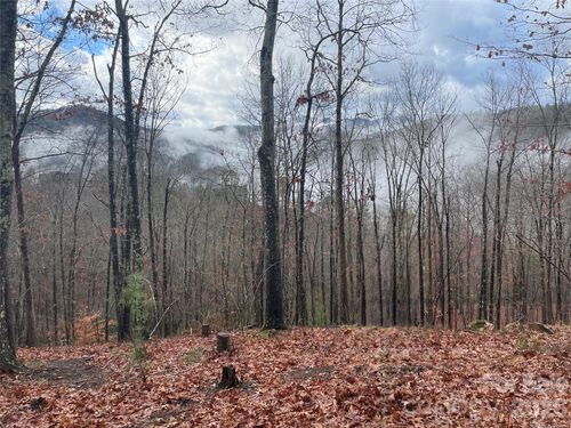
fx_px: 429
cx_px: 286
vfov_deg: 53.1
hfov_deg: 67.3
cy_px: 214
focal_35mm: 26
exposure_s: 1/1401
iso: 50
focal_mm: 4.2
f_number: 1.6
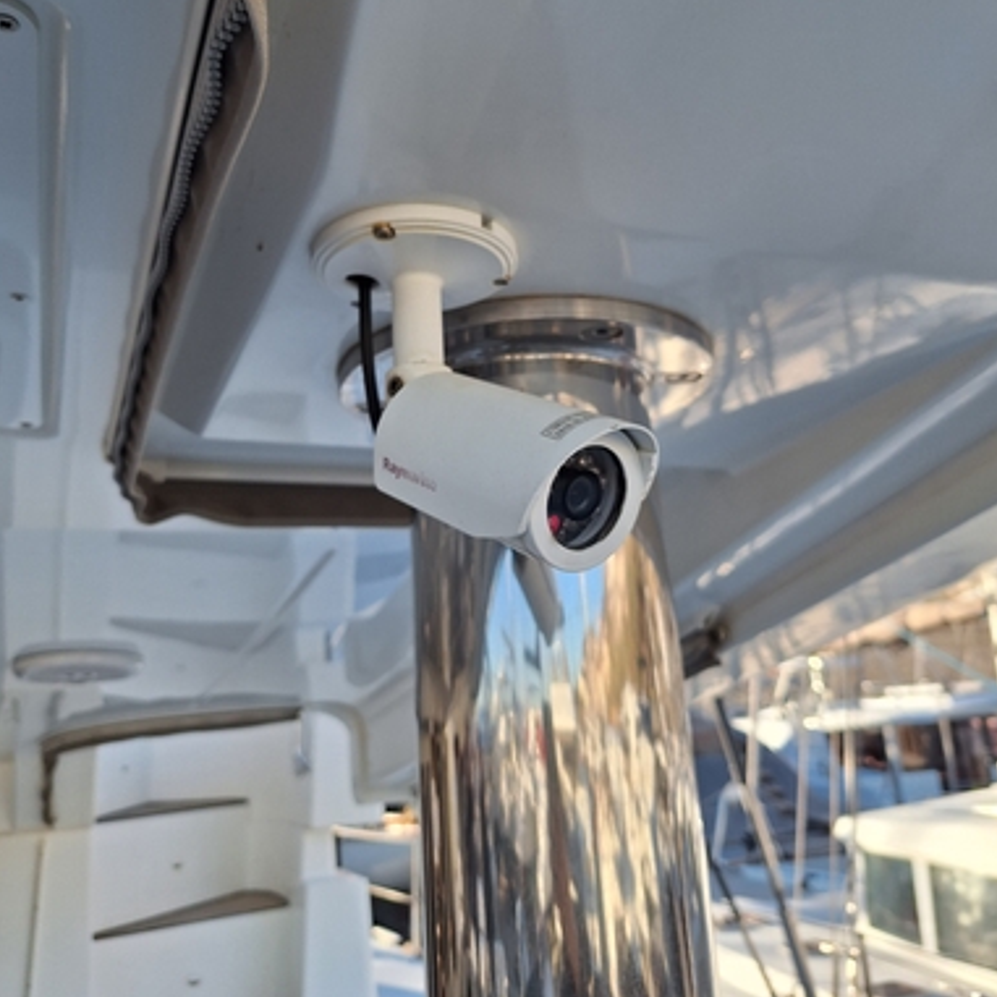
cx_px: 513
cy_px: 402
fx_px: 912
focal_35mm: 28
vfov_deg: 56.9
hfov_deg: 57.3
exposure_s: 1/901
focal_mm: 5.54
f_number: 1.8
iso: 40
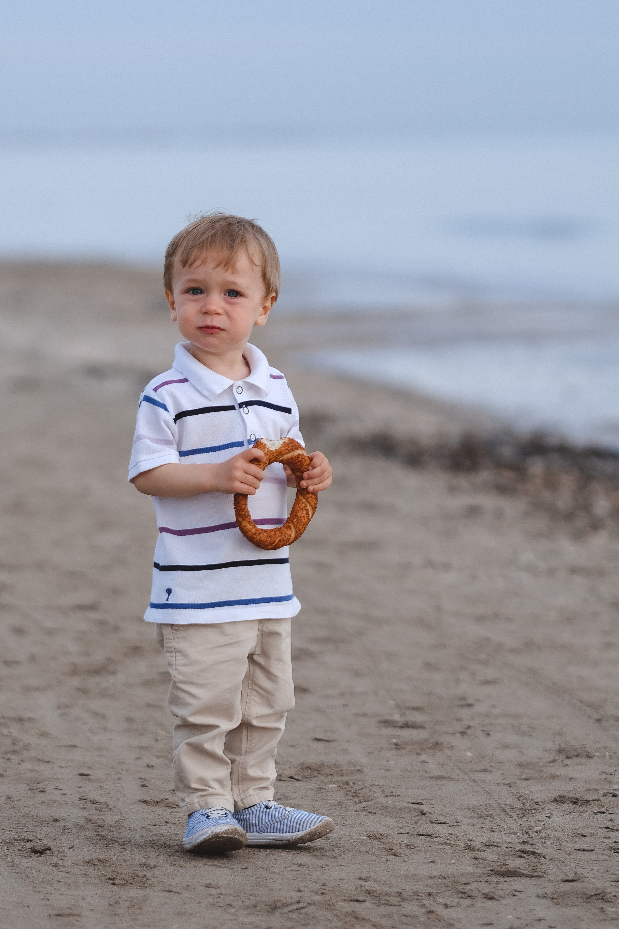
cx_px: 310
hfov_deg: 10.2
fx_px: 3482
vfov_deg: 15.2
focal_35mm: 135
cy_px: 464
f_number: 2
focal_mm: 90
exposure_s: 1/2000
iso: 160
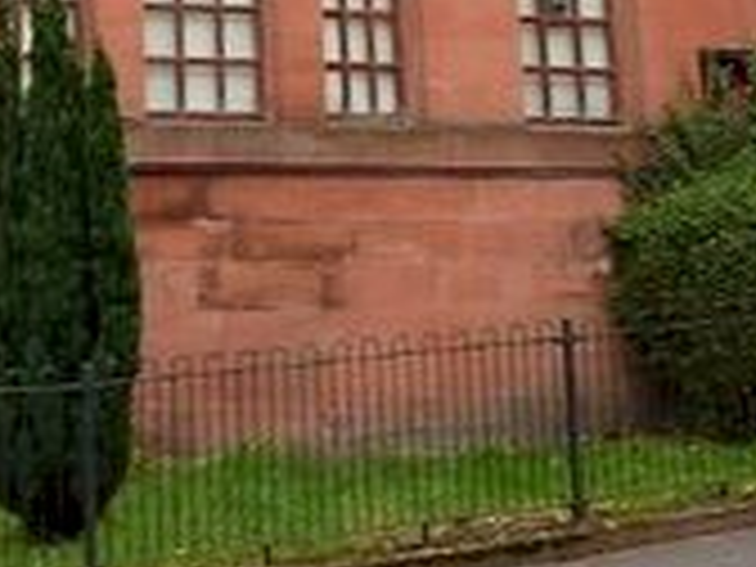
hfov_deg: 18.7
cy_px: -304
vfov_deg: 13.4
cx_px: 162
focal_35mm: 104
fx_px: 2271
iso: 100
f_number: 3.3
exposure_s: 1/80
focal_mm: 4.1
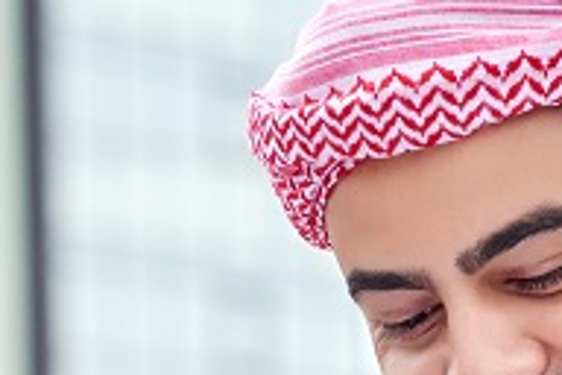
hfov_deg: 4.6
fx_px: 6900
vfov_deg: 3.1
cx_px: -263
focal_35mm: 442
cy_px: 825
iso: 500
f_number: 4.5
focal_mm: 85
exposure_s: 1/320
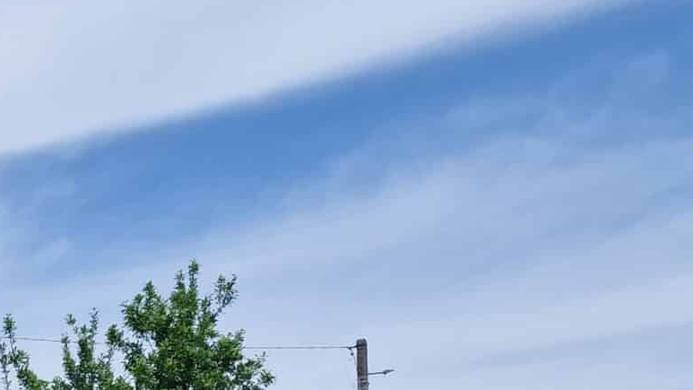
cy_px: 823
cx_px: -119
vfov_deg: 12.5
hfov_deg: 23.6
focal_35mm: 83
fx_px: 1525
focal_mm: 6.4
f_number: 1.8
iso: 50
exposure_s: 1/1504
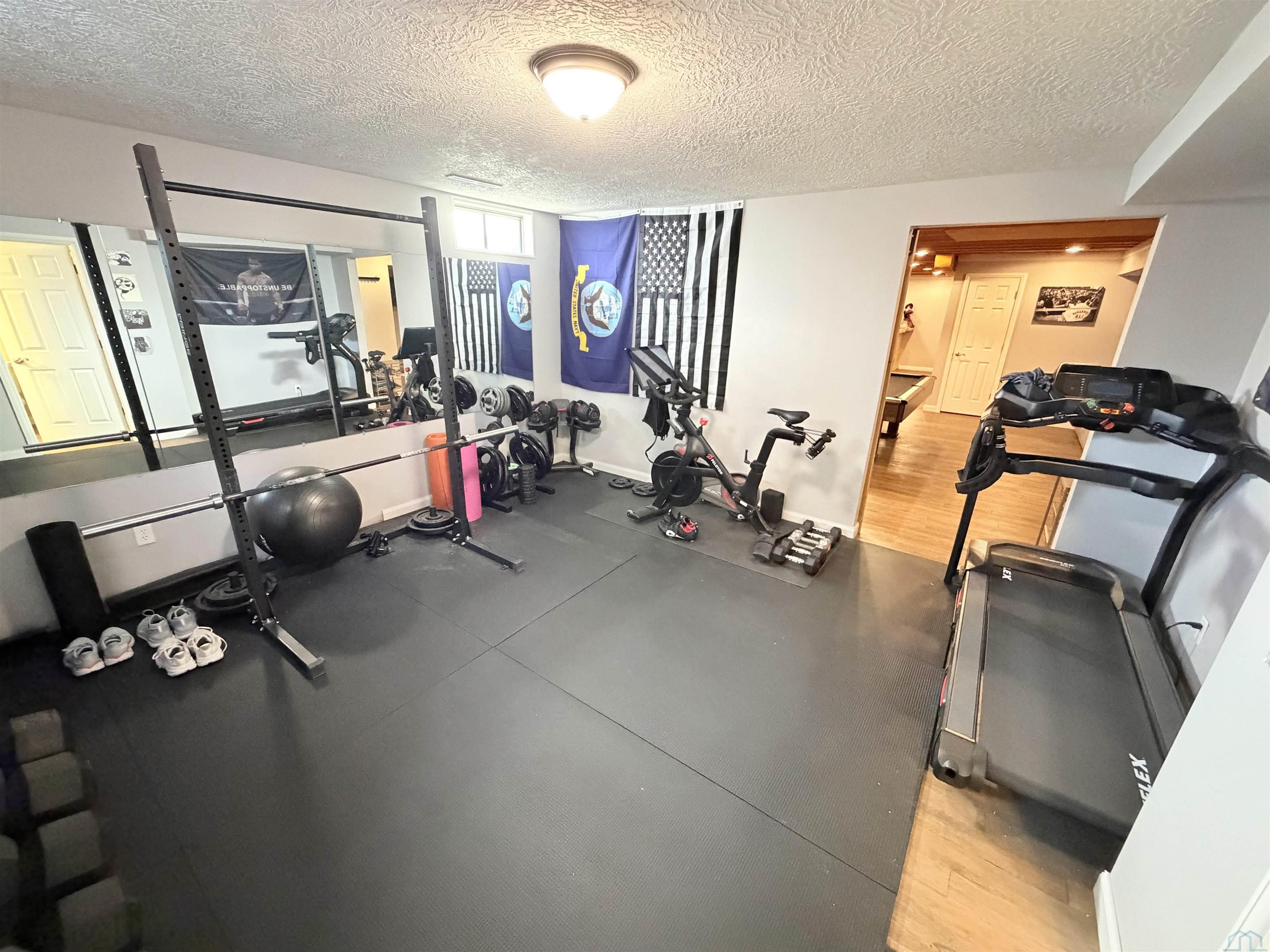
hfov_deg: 102.1
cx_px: 635
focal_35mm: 14
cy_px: 476
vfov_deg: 85.7
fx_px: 514
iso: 1250
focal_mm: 2.22
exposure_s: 1/60
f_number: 2.2
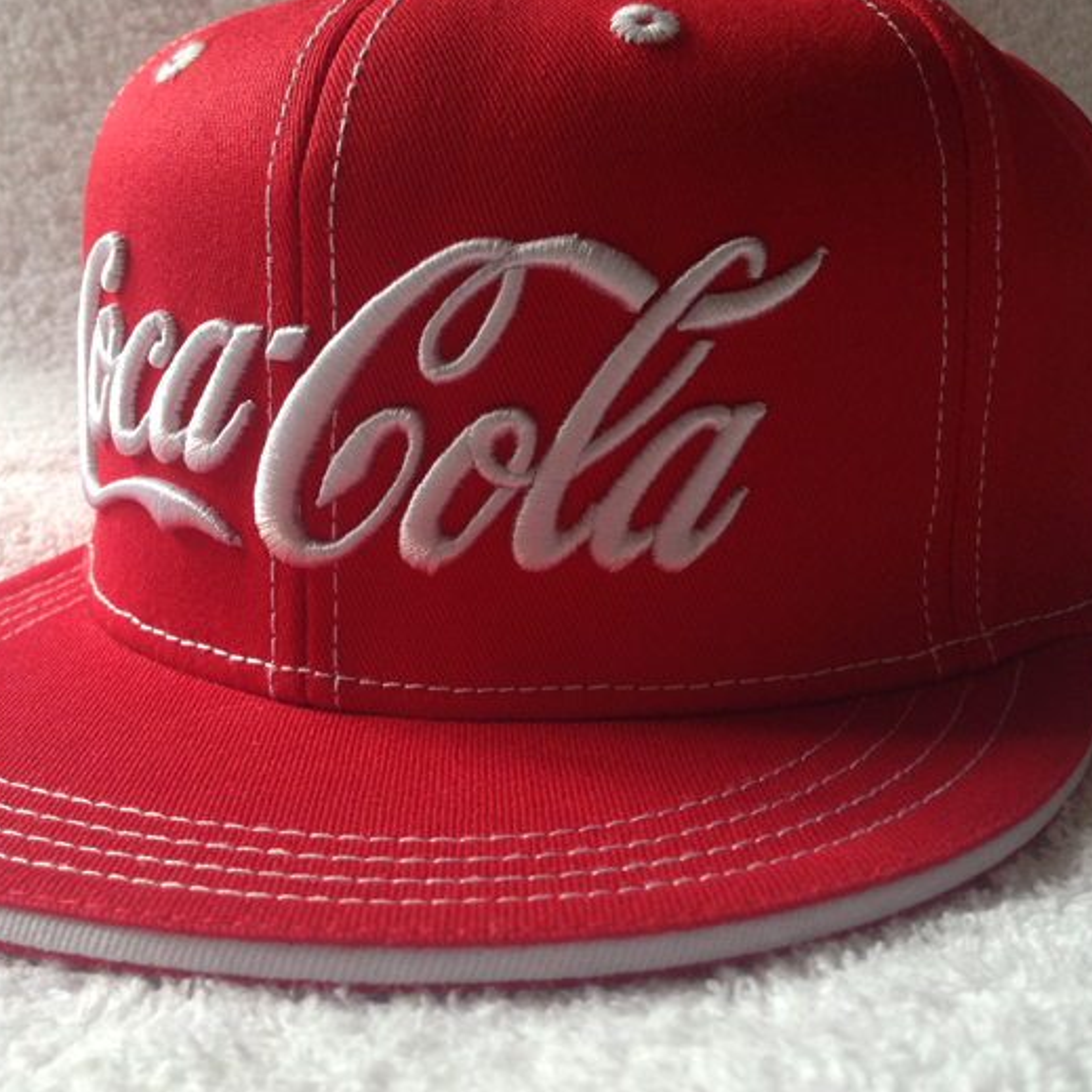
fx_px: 1606
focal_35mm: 45
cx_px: 478
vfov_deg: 37.5
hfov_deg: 37.5
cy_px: 480
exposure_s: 1/60
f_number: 2.4
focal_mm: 4.12
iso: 64
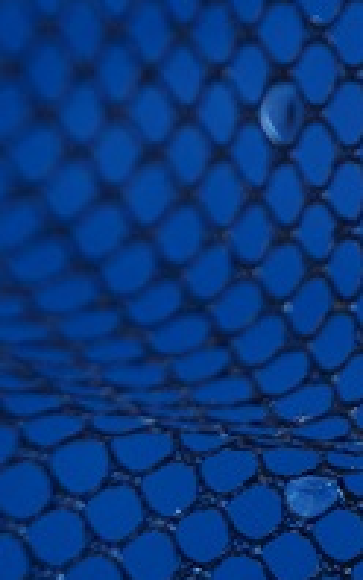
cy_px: 283
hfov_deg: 3.7
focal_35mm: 347
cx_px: 965
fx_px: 5486
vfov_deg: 6.0
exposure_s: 1/160
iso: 160
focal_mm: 55
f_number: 5.6
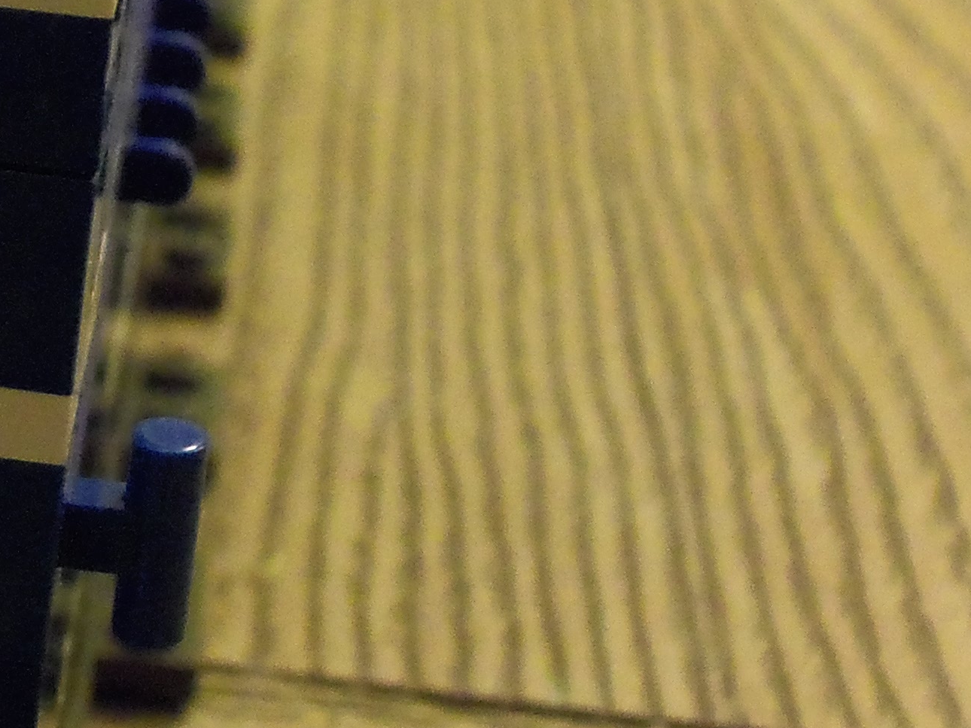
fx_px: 3450
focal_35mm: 123
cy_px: -122
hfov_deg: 15.4
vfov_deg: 11.8
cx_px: -219
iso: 400
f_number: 3.6
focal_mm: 6.7
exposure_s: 1/4
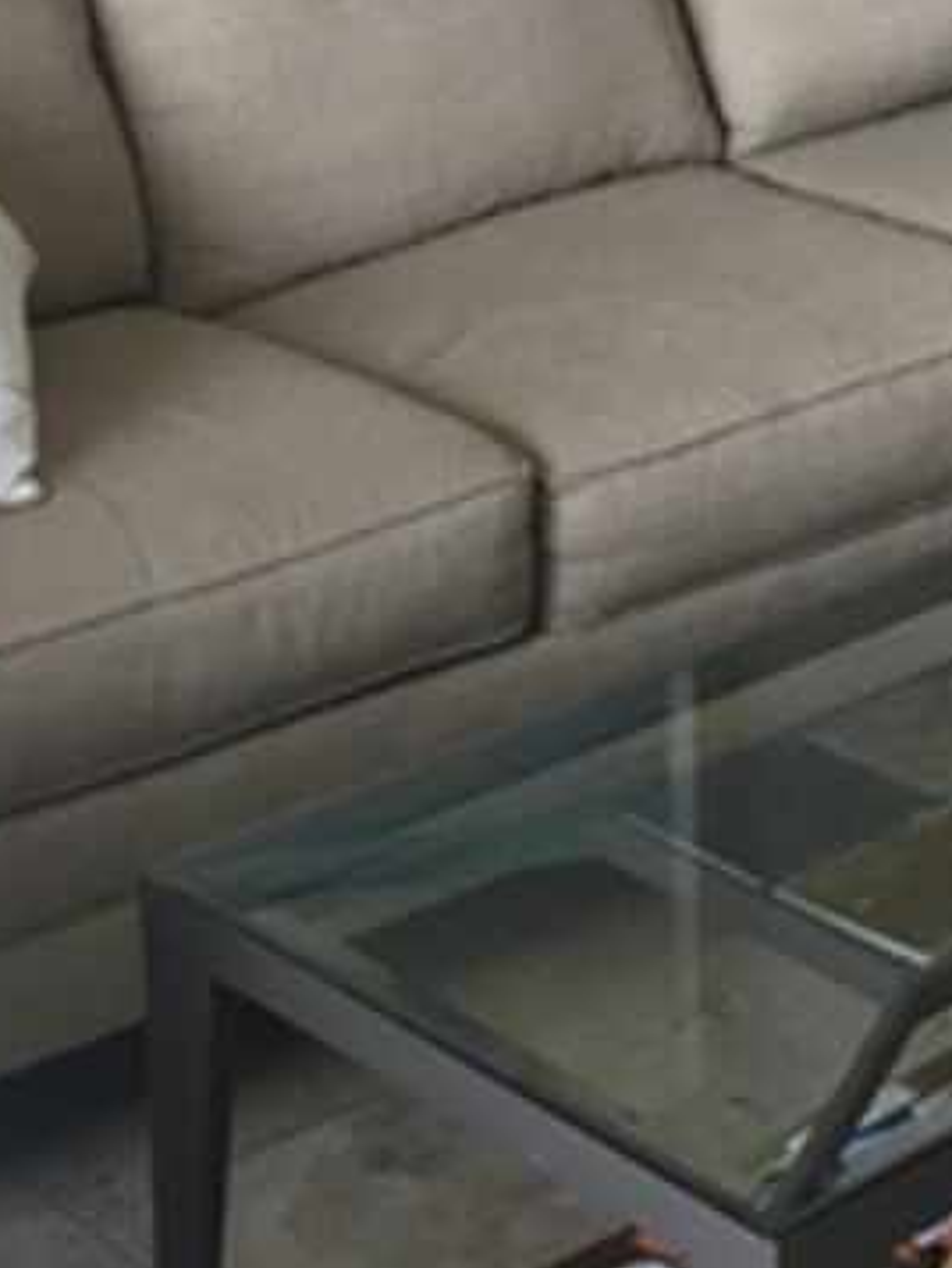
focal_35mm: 104
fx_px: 3811
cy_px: -408
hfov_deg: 13.3
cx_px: 1488
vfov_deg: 17.6
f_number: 2.2
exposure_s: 1/30
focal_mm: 4.15
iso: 32
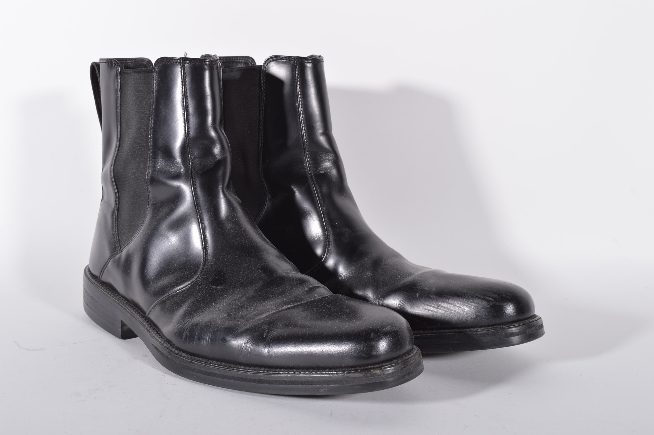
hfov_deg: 41.1
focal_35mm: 48
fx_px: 871
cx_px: 327
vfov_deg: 28.0
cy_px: 218
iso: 100
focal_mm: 32
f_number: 11
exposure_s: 1/160
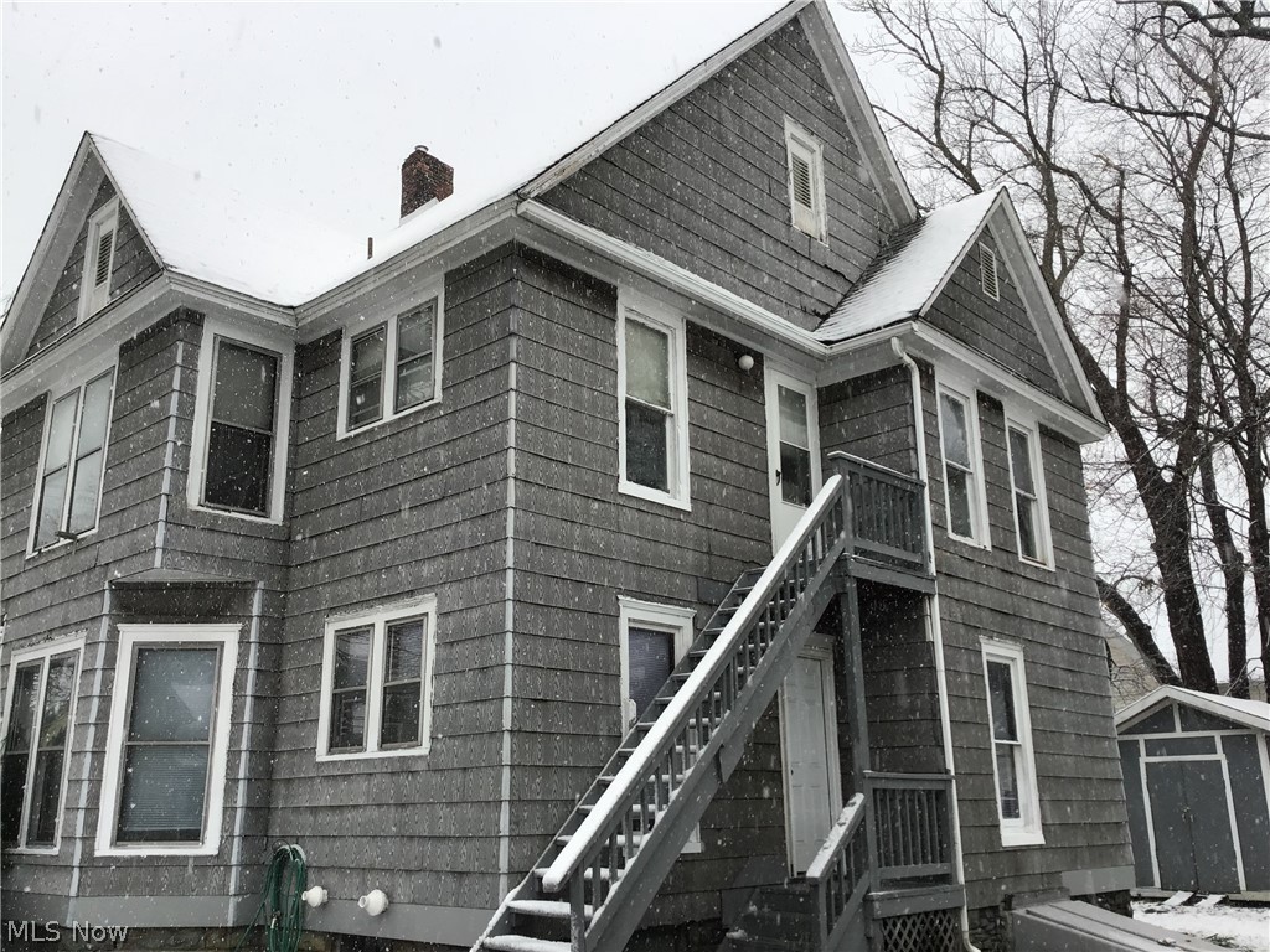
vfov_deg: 45.4
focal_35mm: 31
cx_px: 635
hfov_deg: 58.4
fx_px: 1137
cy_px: 476
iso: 25
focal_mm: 3.3
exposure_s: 1/222
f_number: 2.4
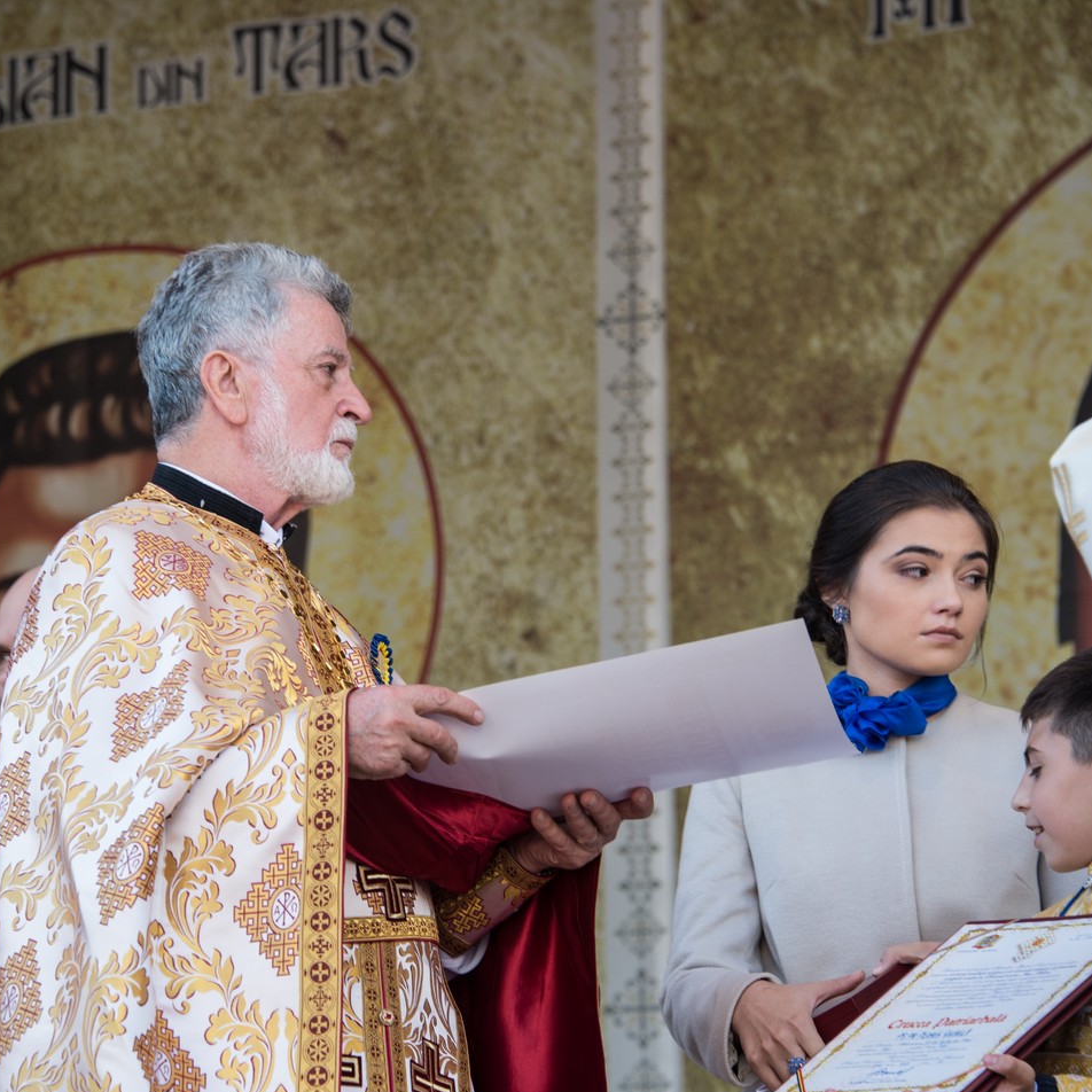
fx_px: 6174
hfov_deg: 10.1
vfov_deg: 10.1
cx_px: 409
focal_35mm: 173
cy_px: 548
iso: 400
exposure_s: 1/160
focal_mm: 135
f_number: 6.3
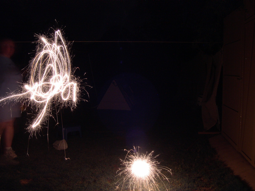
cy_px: 96
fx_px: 280
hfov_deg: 49.0
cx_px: 128
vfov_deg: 37.7
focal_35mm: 38
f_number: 7.6
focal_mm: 8
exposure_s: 8
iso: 100
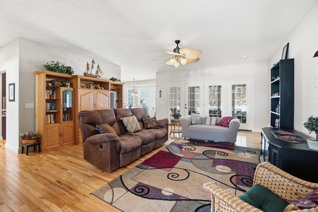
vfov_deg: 77.3
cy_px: 106
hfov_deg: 100.4
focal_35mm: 15
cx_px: 159
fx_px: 132
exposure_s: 1/200
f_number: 4
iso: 100
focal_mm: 10
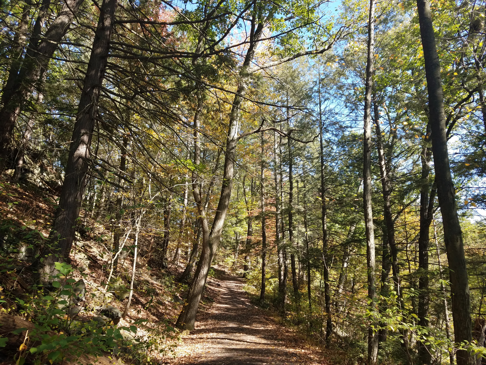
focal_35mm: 26
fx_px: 365
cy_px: 182
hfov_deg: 67.3
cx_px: 243
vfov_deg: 53.1
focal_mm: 4.2
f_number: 1.7
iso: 40
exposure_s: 1/271
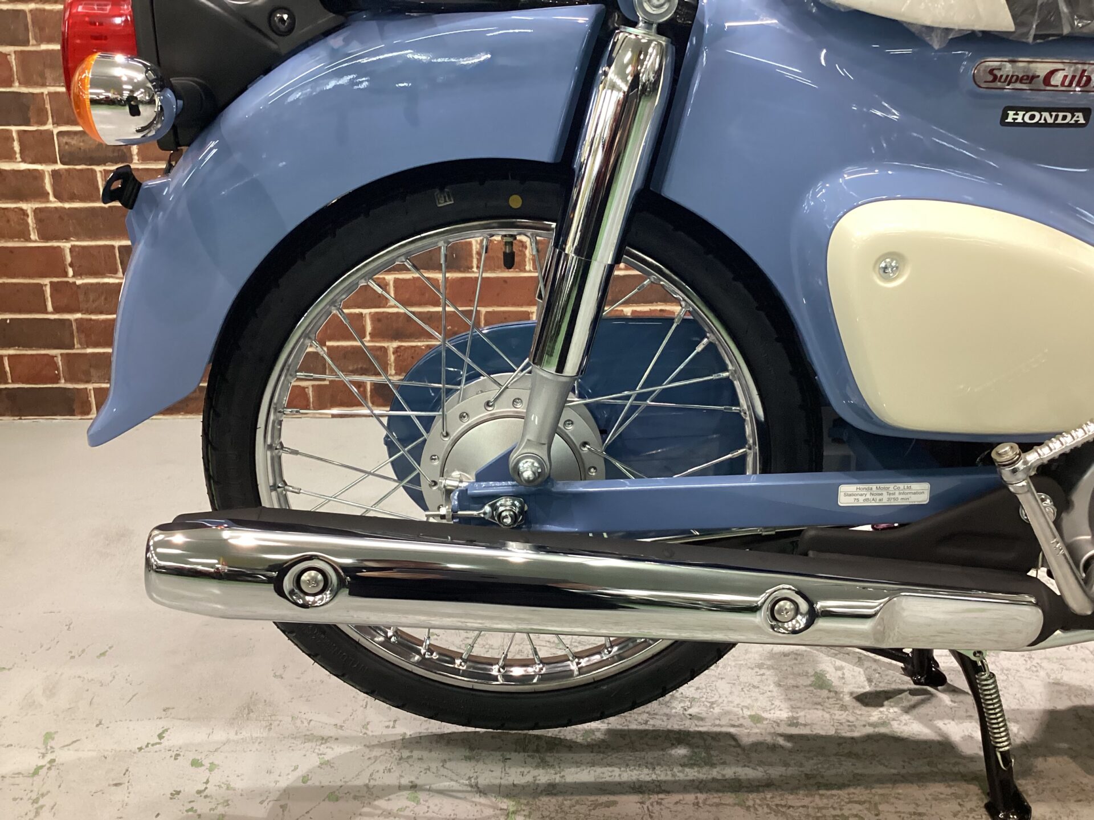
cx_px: 547
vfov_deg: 45.4
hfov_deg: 58.4
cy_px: 410
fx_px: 980
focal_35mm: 31
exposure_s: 1/60
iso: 250
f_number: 2.4
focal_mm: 3.3
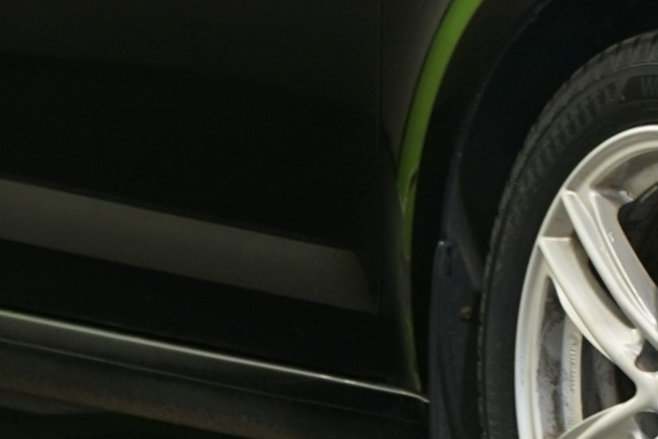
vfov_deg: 4.3
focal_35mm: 321
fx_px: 5865
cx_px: 861
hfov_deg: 6.4
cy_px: -122
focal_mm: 53
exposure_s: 1/13
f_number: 5
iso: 320
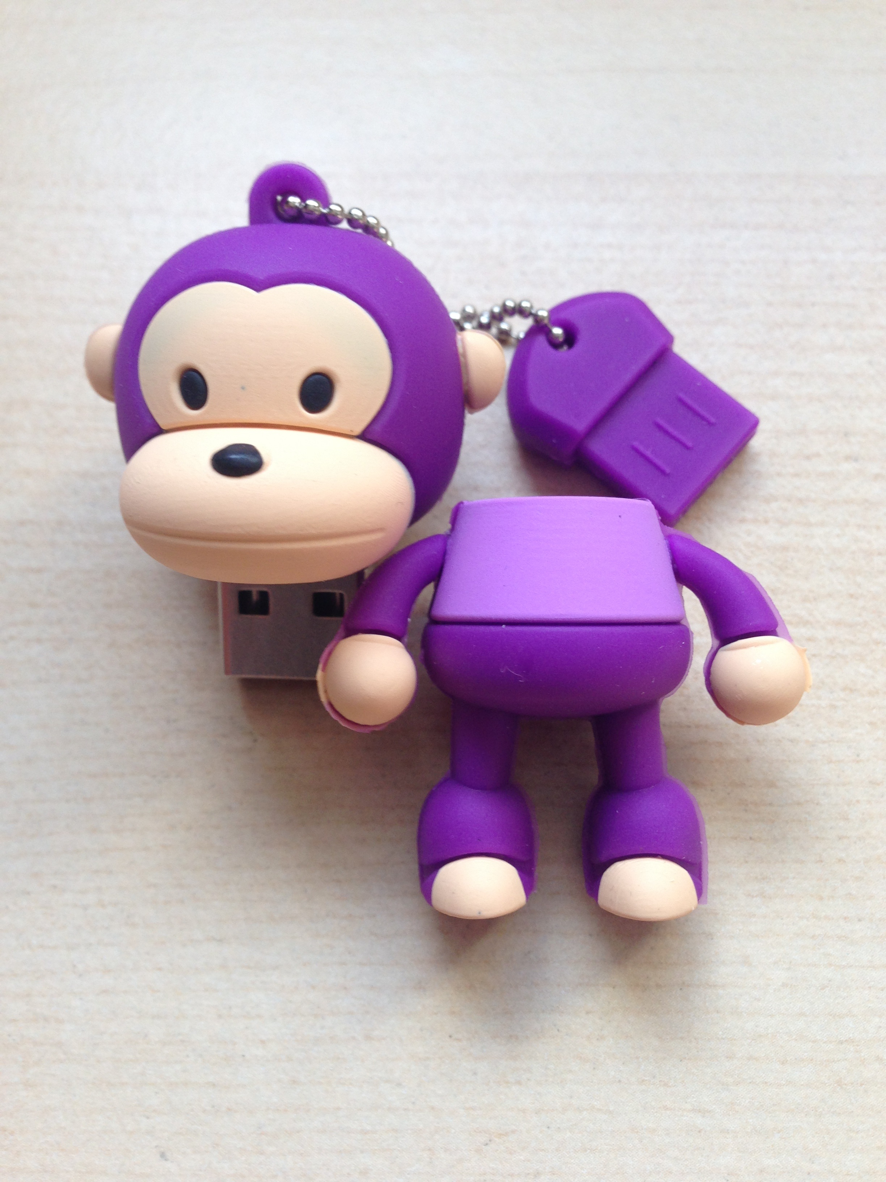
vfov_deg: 55.4
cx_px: 443
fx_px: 1126
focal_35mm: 33
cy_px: 591
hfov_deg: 42.9
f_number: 2.4
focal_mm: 4.12
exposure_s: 1/40
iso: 50
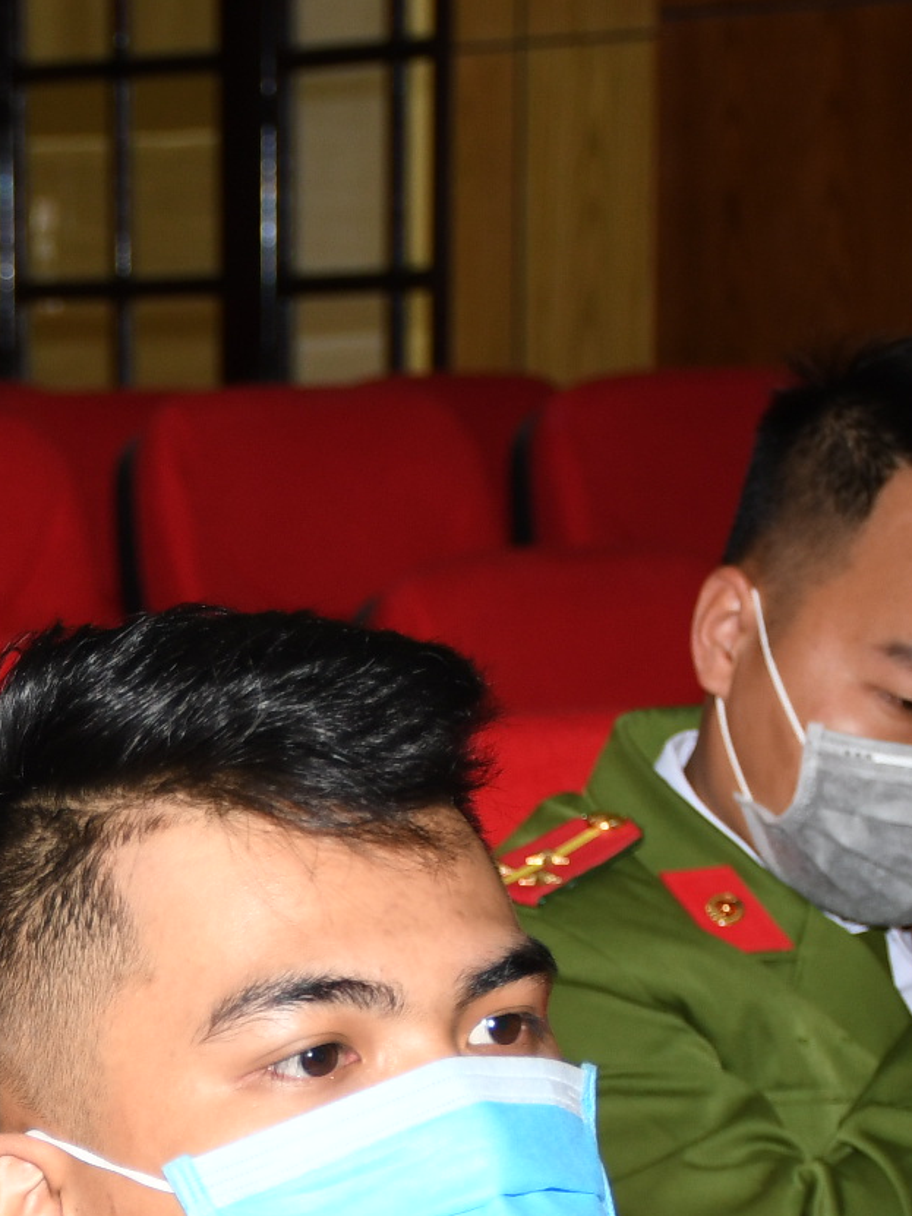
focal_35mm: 203
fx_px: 7133
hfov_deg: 7.2
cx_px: -285
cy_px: 1236
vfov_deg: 9.7
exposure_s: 1/200
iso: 320
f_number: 4.5
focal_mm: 42
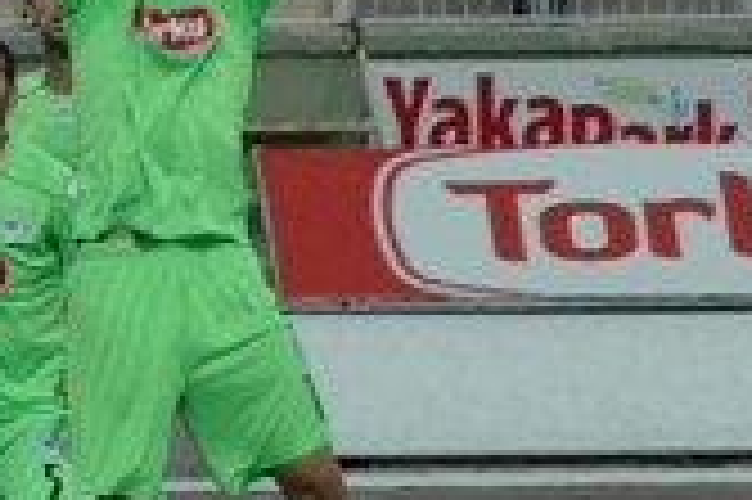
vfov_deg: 2.1
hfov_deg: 3.2
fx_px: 13439
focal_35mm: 644
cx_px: -419
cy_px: 171
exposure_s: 1/400
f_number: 5
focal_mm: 112
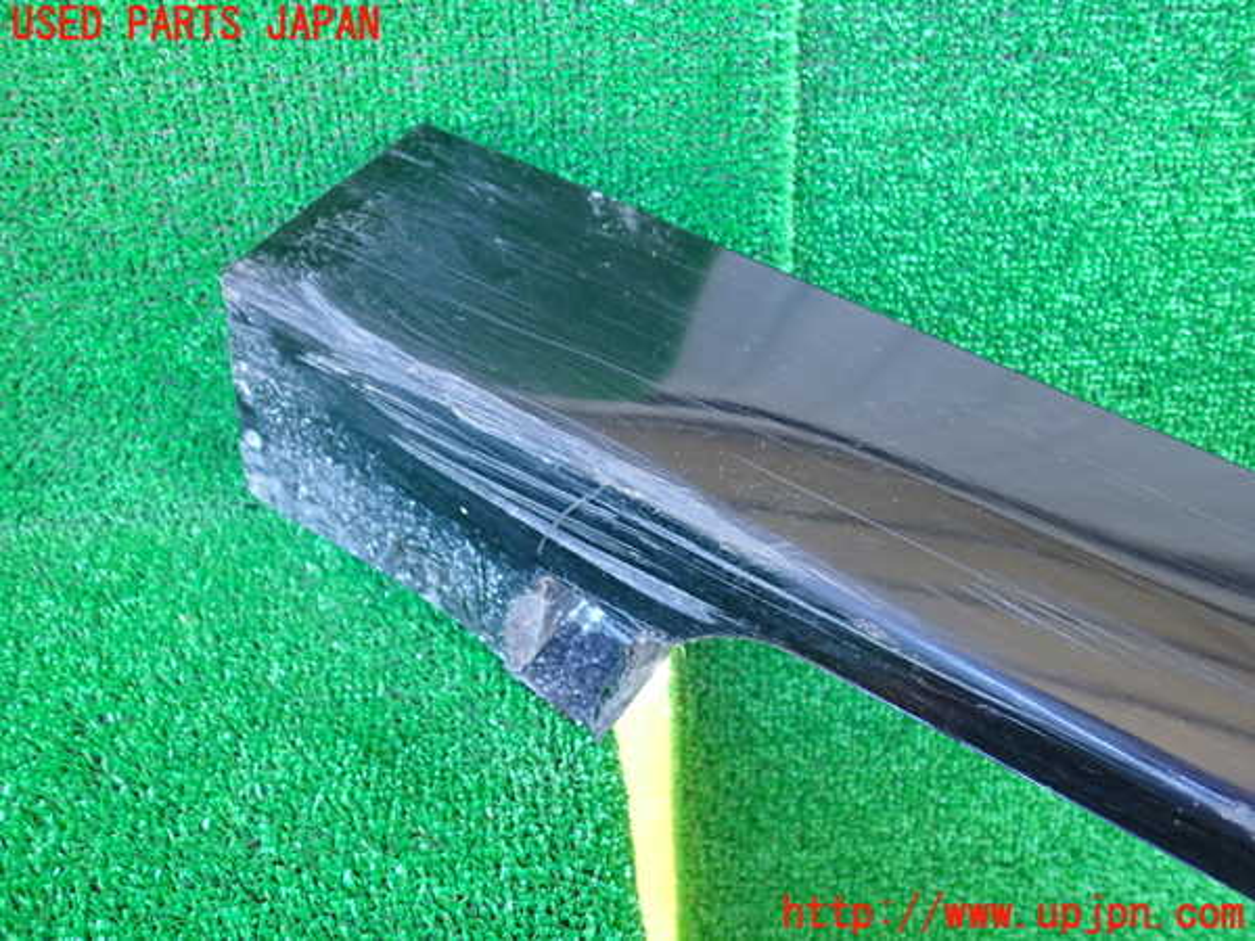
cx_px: 628
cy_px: 470
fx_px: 1088
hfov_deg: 60.0
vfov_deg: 46.8
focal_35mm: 30
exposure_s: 1/60
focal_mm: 5.4
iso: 640
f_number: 2.3
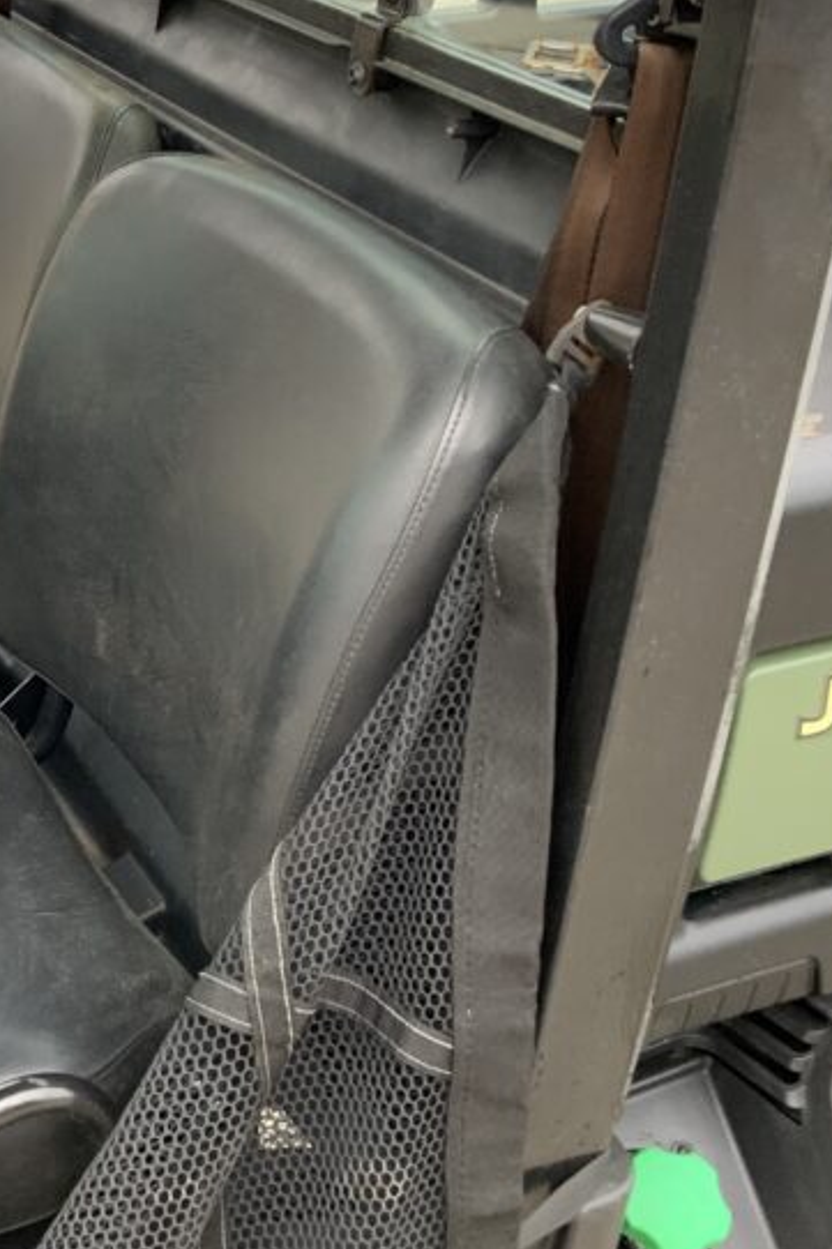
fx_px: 1977
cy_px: 585
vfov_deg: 35.1
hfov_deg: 22.9
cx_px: 18
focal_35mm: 57
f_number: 1.8
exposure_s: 1/119
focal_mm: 3
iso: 64
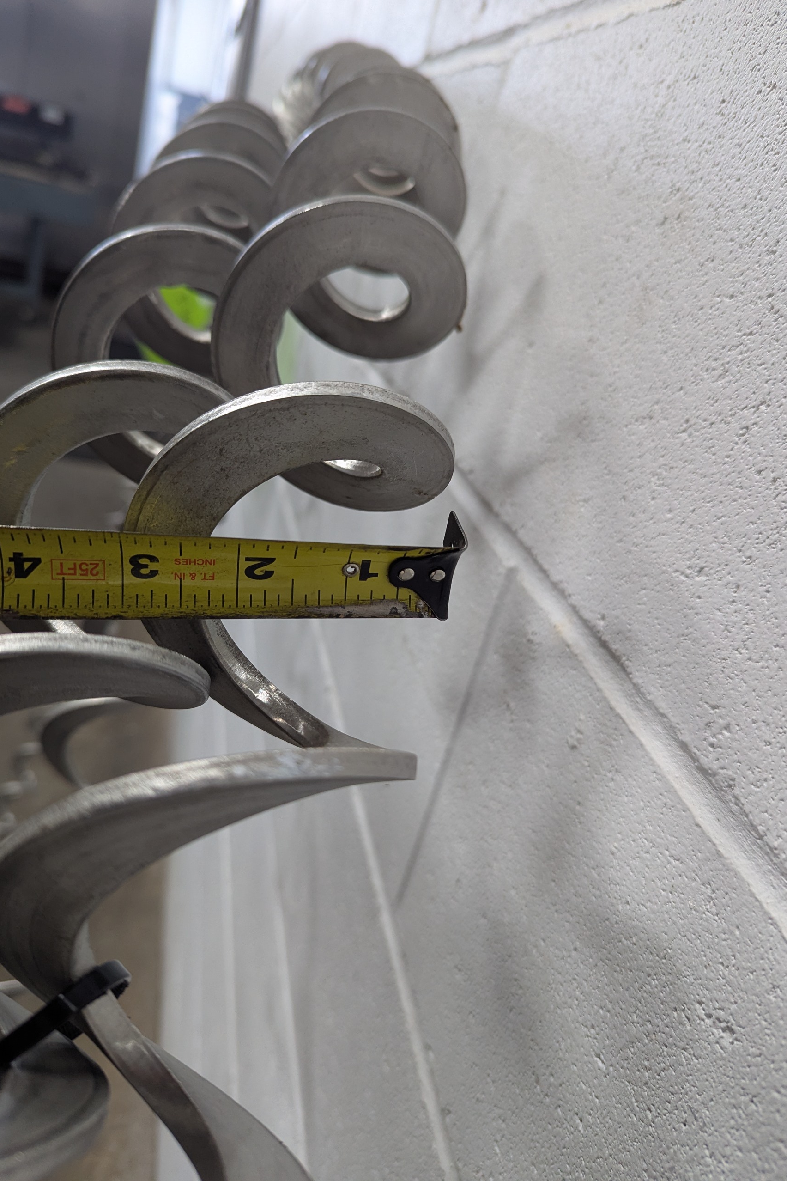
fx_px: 820
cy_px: 590
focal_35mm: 25
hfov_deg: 51.2
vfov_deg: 71.5
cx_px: 360
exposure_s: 1/122
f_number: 1.85
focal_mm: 6.81
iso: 291
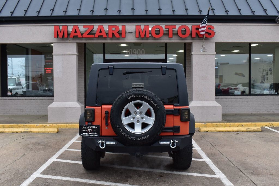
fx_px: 291
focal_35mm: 38
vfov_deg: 35.5
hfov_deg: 51.3
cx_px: 140
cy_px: 93
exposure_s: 1/100
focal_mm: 25
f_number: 9
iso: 400
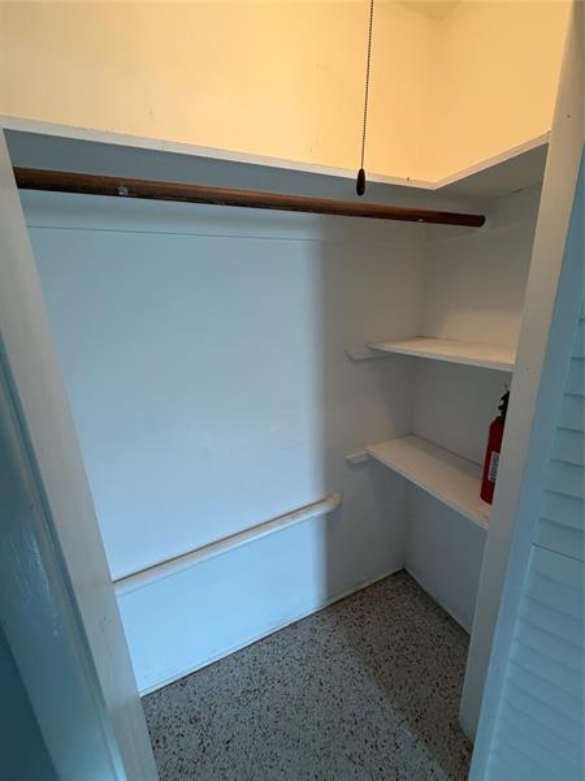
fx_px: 315
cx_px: 292
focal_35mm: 14
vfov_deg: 102.1
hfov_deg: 85.7
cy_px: 390
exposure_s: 1/120
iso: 250
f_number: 2.2
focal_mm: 2.22
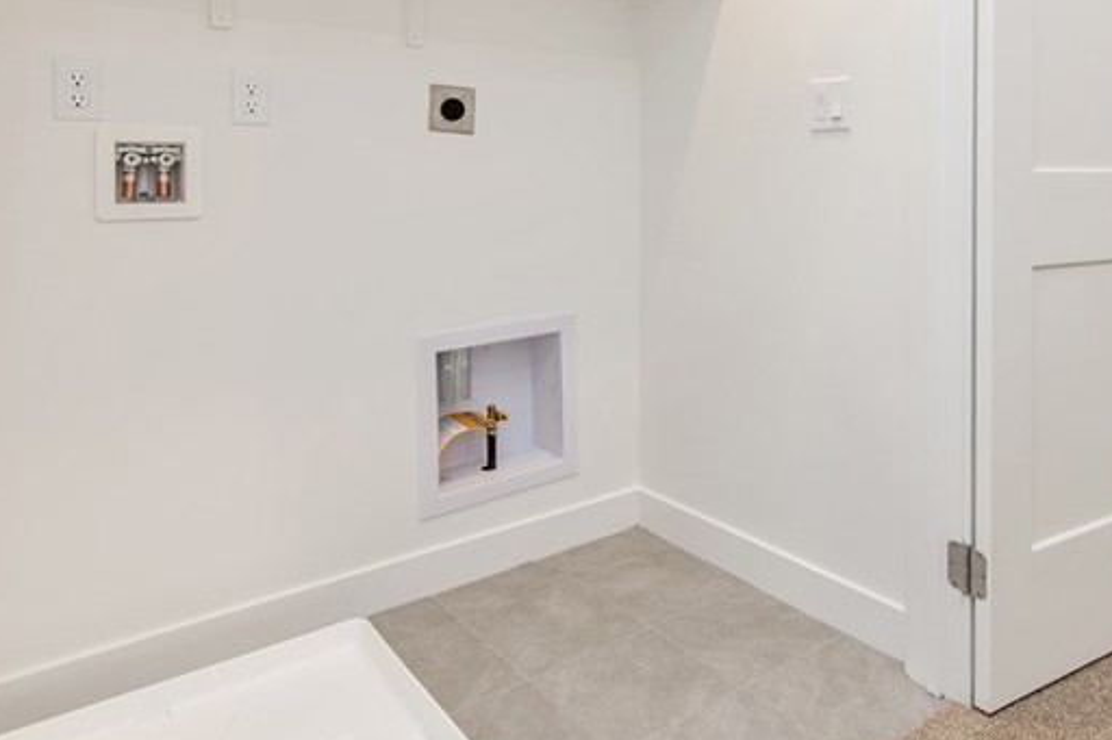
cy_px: 181
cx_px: 719
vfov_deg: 44.7
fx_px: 865
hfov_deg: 64.2
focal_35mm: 28
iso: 220
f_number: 4
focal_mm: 14
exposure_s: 1/60
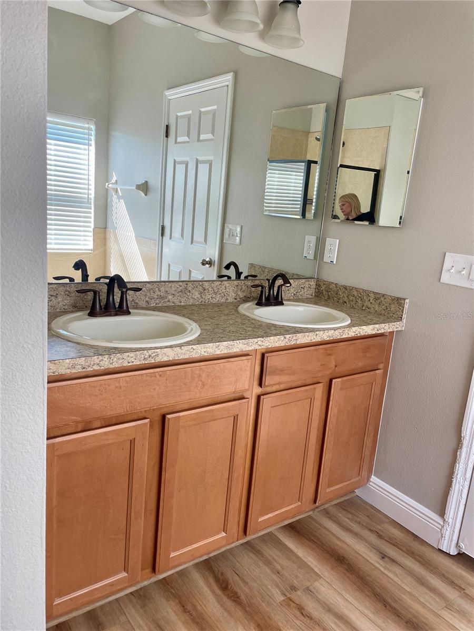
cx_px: 237
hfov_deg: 53.1
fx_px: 475
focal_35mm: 26
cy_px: 316
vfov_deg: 67.3
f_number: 1.6
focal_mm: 4.2
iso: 50
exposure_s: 1/121
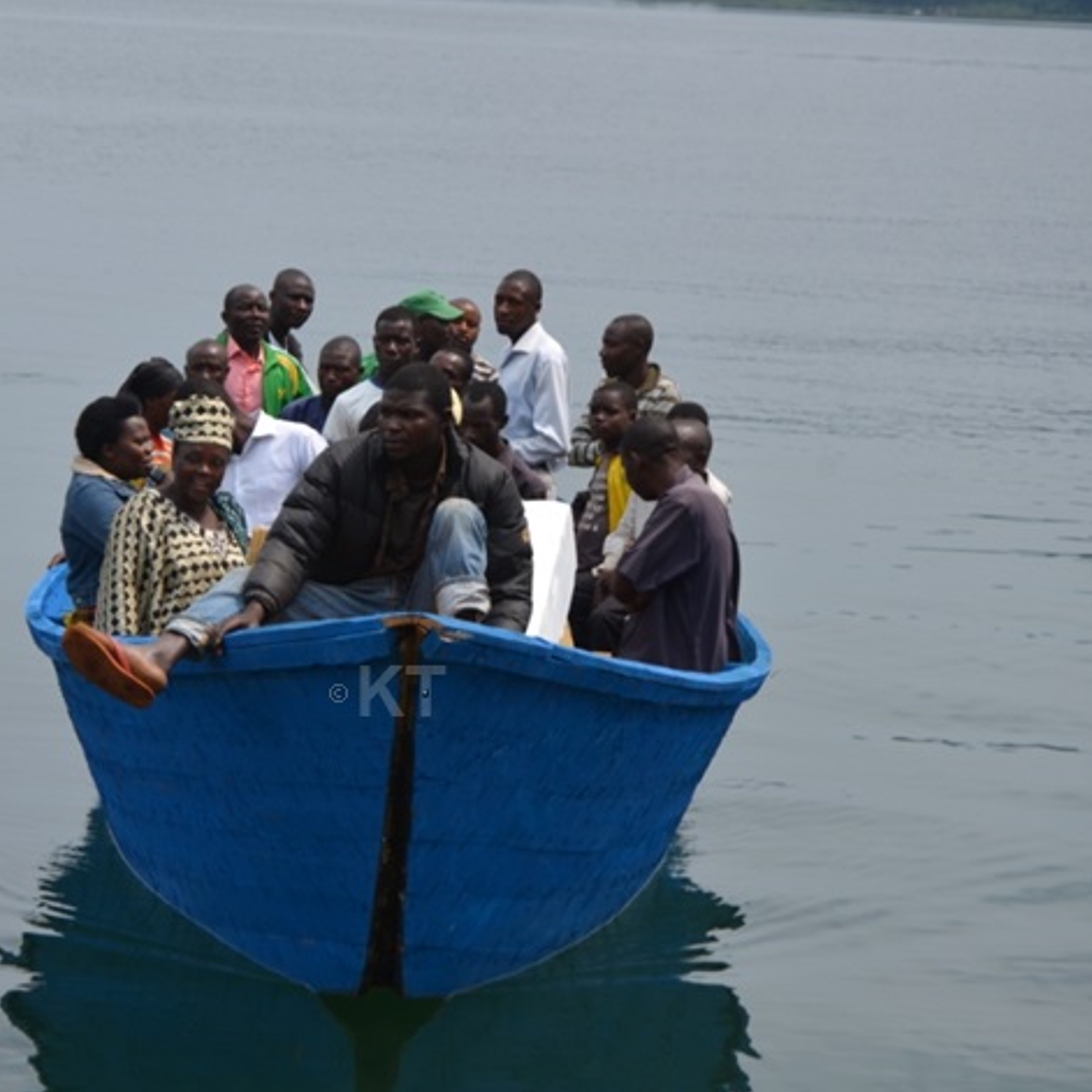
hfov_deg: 11.2
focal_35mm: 155
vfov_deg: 11.3
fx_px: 5532
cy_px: 548
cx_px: 286
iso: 125
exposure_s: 1/250
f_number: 8
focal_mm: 80
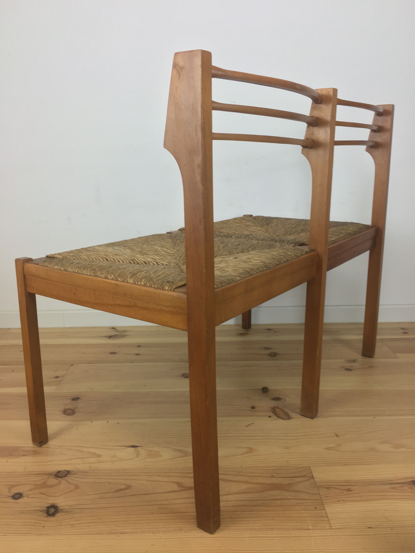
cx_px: 208
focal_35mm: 29
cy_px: 276
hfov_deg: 48.2
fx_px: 464
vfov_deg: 61.7
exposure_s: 1/33
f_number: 2.2
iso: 32
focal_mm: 4.15
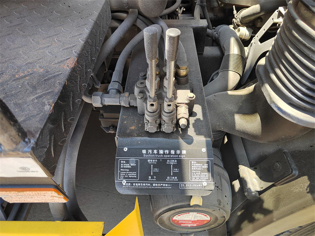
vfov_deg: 58.9
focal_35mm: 23
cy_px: 118
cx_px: 158
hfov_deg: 73.9
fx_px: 209
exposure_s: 1/642
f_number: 1.9
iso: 416
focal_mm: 5.52
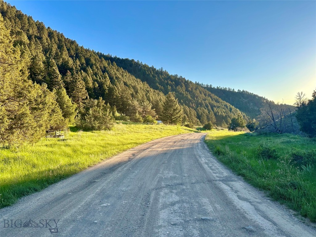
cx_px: 158
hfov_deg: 71.6
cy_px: 118
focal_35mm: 24
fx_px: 219
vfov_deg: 56.8
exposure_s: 1/1374
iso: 80
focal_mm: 6.86
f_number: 1.78
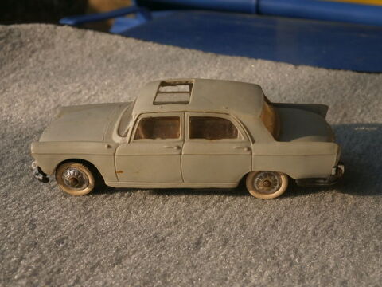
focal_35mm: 47
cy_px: 144
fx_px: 519
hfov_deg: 40.4
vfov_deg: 30.9
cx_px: 191
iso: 80
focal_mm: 8.3
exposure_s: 1/1000
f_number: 3.4
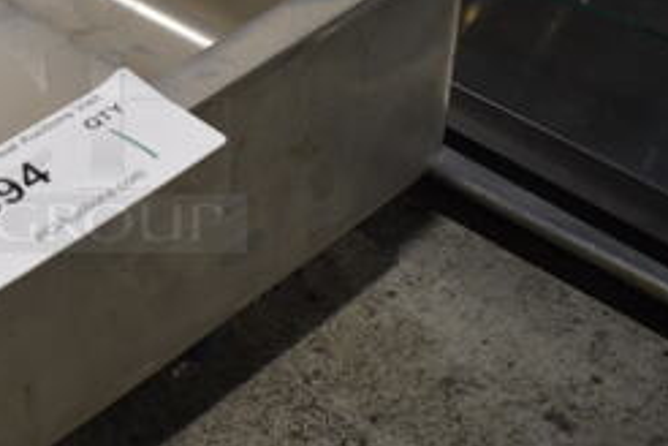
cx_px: -54
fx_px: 1243
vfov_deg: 20.1
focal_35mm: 67
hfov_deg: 27.7
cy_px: 109
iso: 800
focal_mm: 18
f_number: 3.5
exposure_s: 1/125
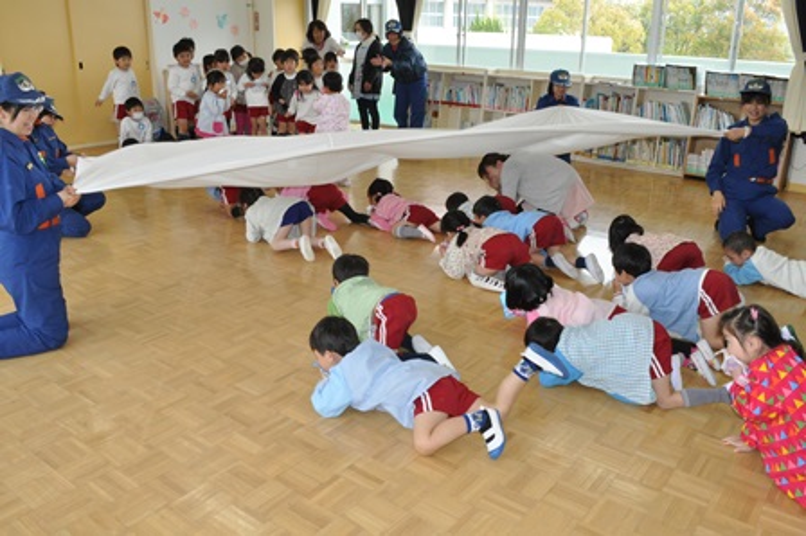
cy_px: 268
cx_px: 403
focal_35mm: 30
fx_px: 671
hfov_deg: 62.0
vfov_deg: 43.5
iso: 1000
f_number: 18
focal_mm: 20
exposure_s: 1/80
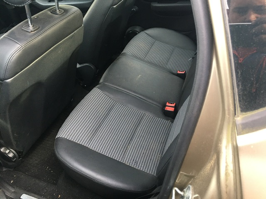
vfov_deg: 48.2
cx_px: 133
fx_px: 223
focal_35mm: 29
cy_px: 100
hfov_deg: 61.7
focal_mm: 4.15
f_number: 2.2
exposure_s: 1/33
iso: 64
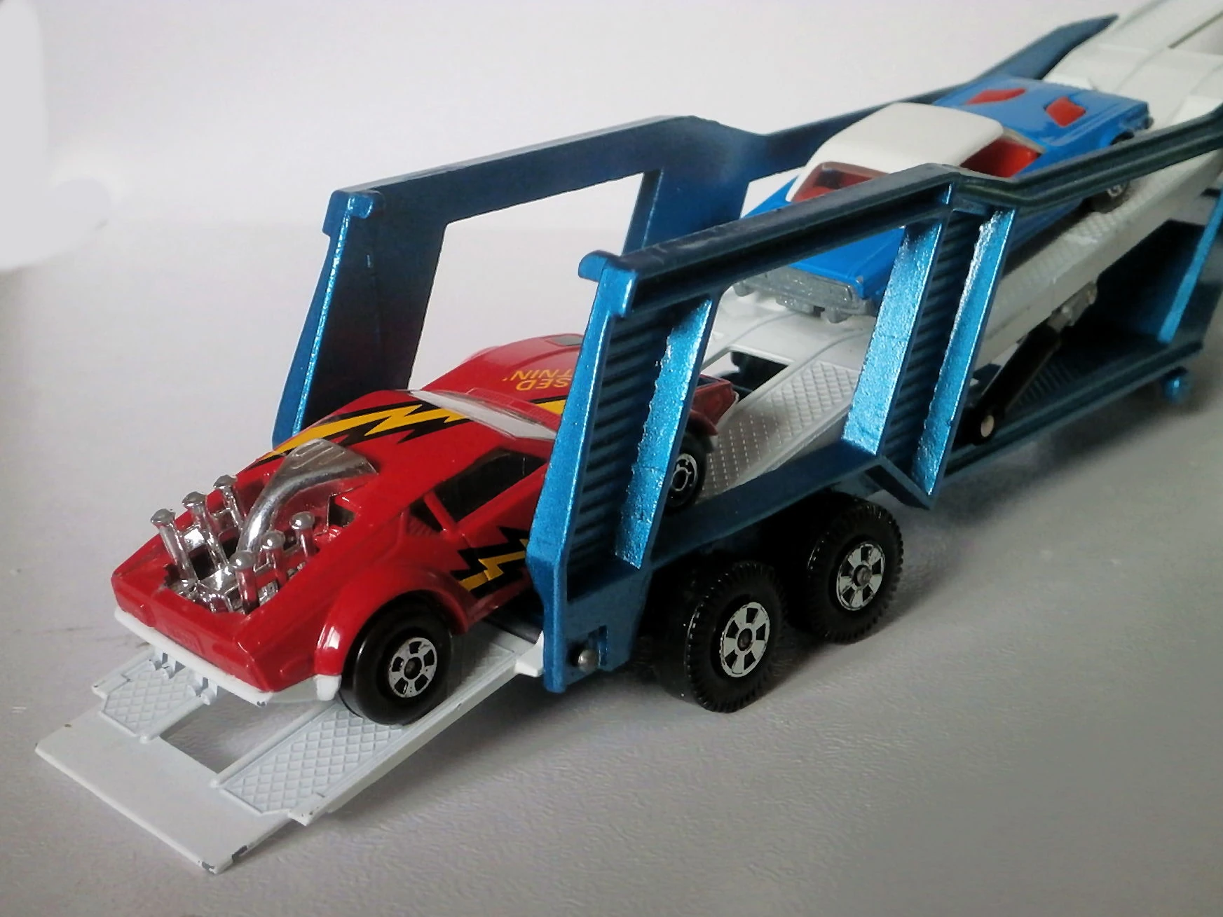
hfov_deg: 40.4
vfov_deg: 30.9
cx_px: 612
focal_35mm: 47
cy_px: 458
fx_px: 1661
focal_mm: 8.3
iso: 400
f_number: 3.4
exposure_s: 1/30
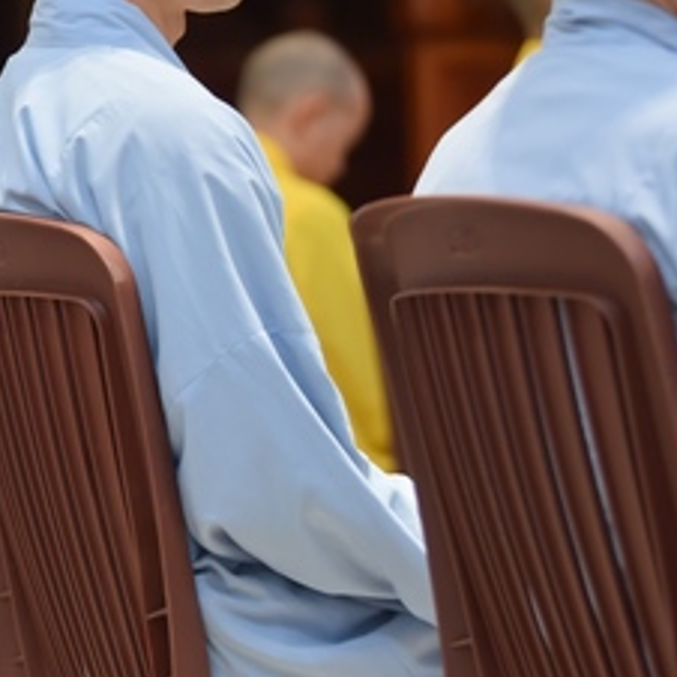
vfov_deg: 7.0
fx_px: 5510
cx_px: -42
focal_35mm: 249
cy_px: 60
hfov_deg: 7.0
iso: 640
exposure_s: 1/100
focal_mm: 102
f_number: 3.2
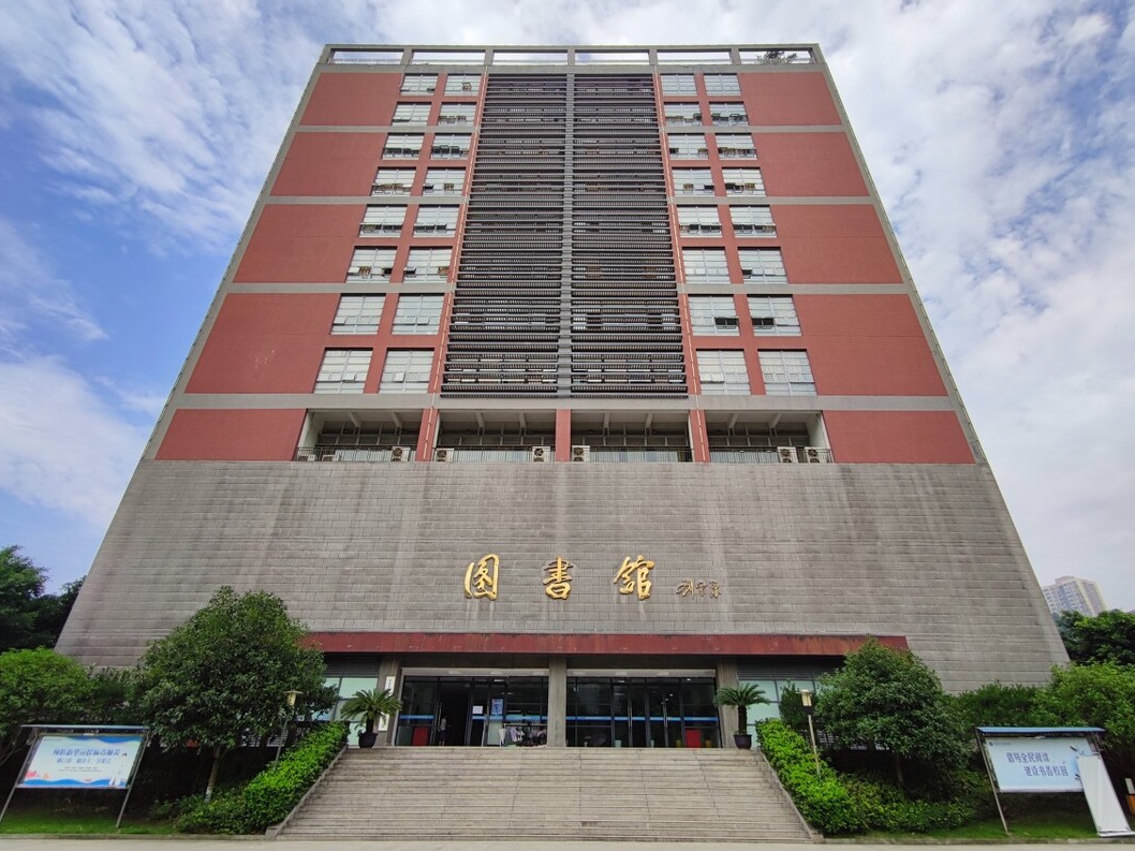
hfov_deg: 91.0
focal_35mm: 17
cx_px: 581
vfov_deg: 74.7
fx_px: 557
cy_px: 420
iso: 50
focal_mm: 2.35
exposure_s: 1/1089
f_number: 2.2
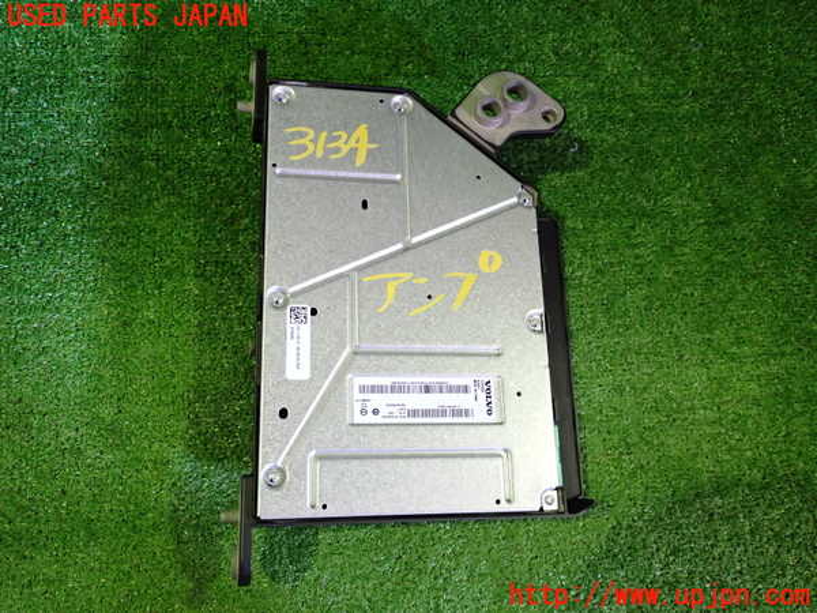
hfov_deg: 60.0
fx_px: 708
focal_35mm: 30
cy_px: 306
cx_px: 408
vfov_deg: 46.8
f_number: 2.3
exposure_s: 1/30
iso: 400
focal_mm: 5.4
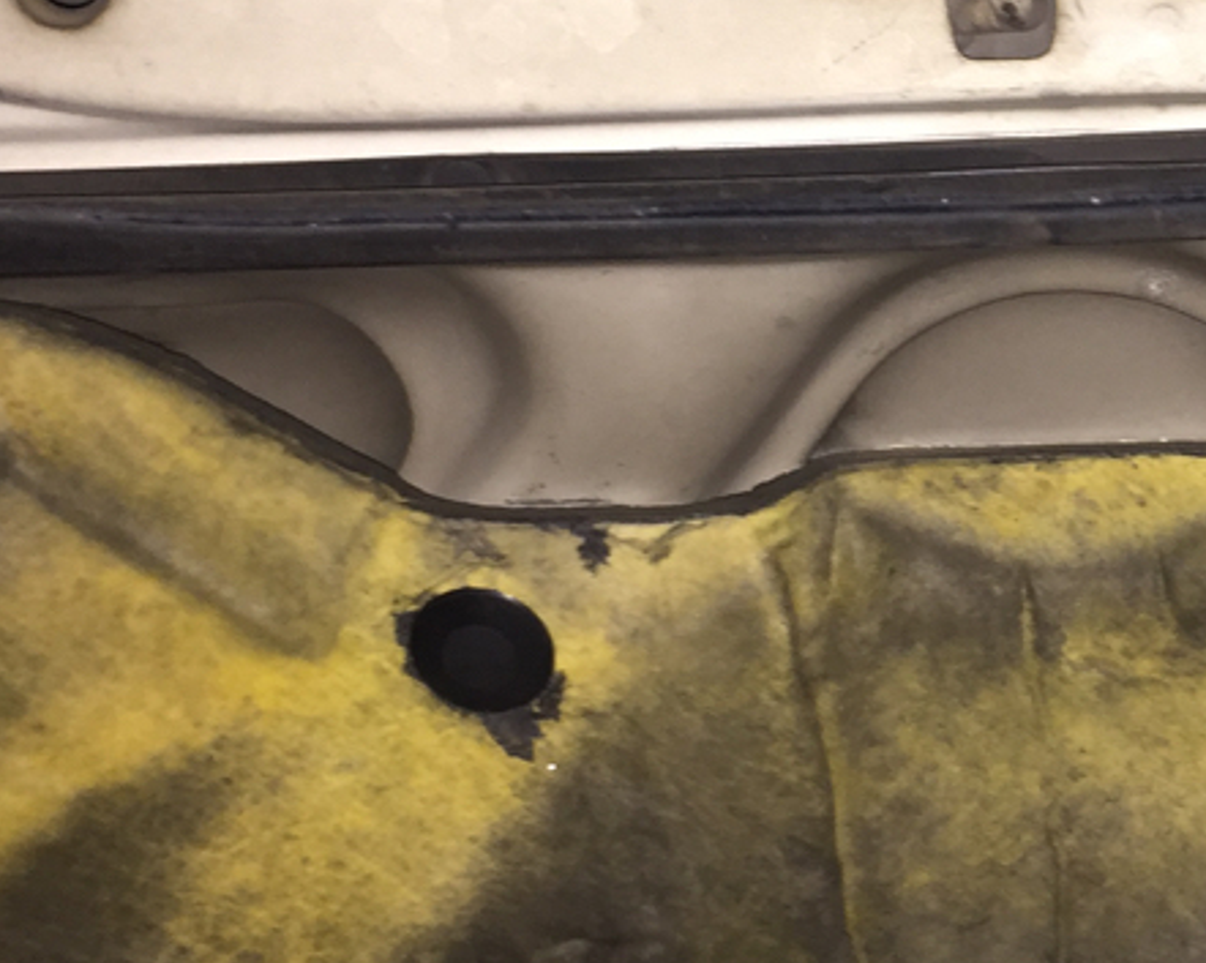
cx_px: 1141
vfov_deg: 18.6
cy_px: 226
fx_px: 2925
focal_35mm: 82
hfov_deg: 22.6
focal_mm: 4.15
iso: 50
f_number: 2.2
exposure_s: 1/16
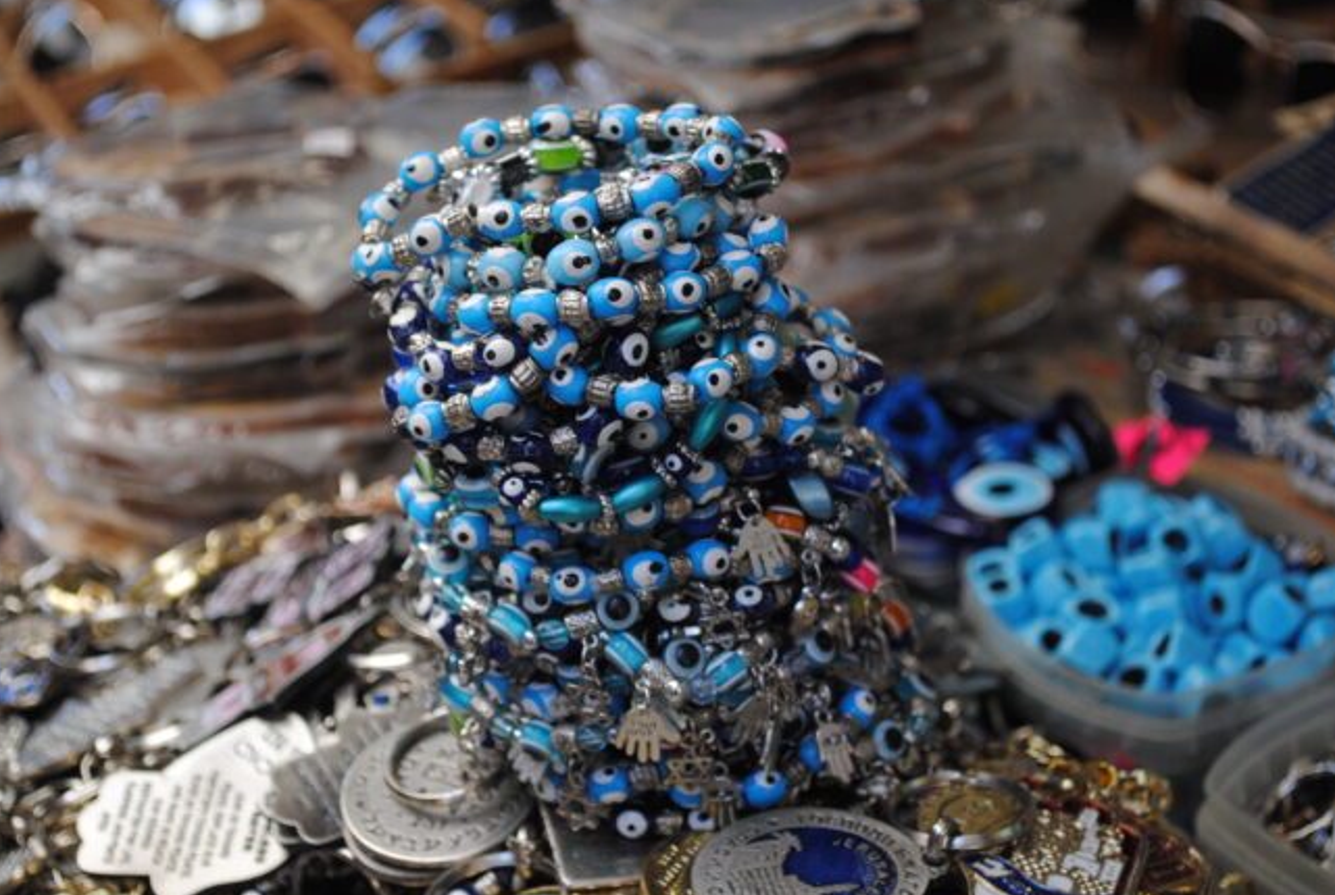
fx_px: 2638
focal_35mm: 71
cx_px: 654
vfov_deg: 19.3
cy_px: 445
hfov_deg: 28.4
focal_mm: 46
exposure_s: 1/100
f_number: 5.3
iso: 200
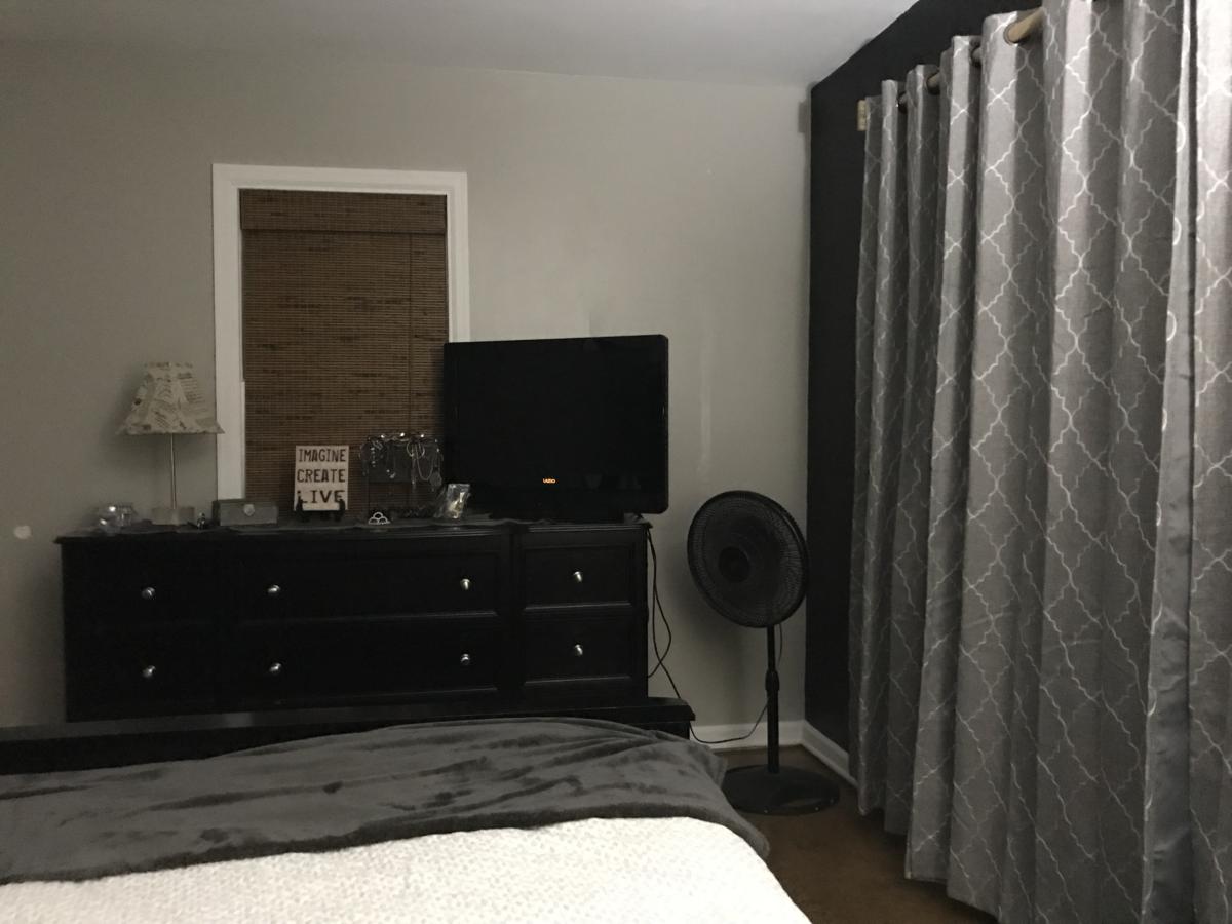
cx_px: 616
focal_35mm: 28
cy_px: 462
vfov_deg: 49.7
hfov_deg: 63.4
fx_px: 997
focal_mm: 3.99
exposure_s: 1/4
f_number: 1.8
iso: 125
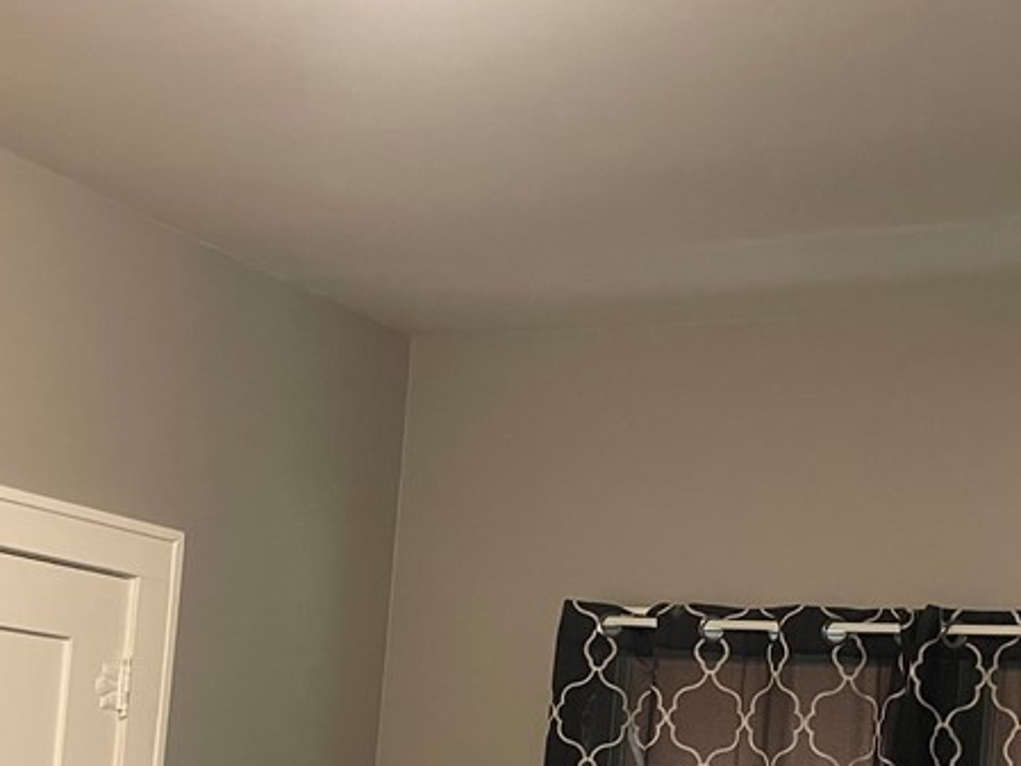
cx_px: 673
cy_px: 743
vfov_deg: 24.6
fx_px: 1682
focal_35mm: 57
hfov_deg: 33.5
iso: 640
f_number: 1.6
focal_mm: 5.1
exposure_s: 1/30
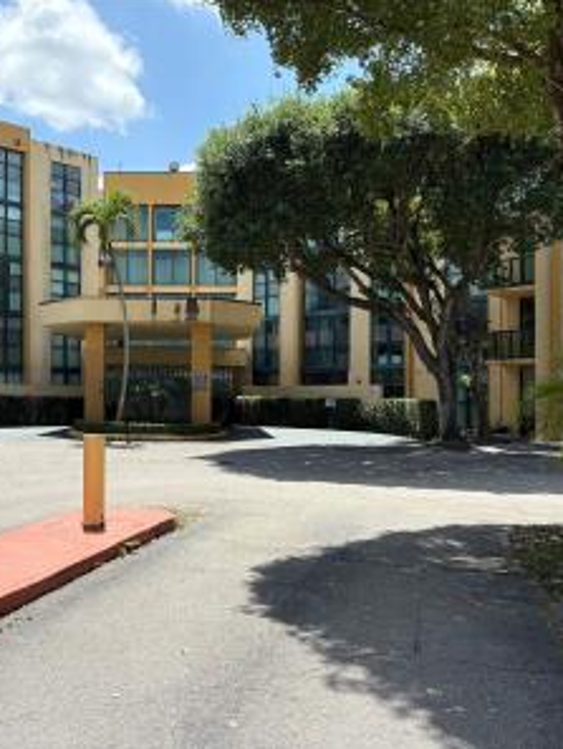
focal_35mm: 35
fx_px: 758
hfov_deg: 40.2
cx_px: 184
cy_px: 376
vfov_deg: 52.6
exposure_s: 1/2865
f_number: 1.6
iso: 50
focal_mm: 5.96
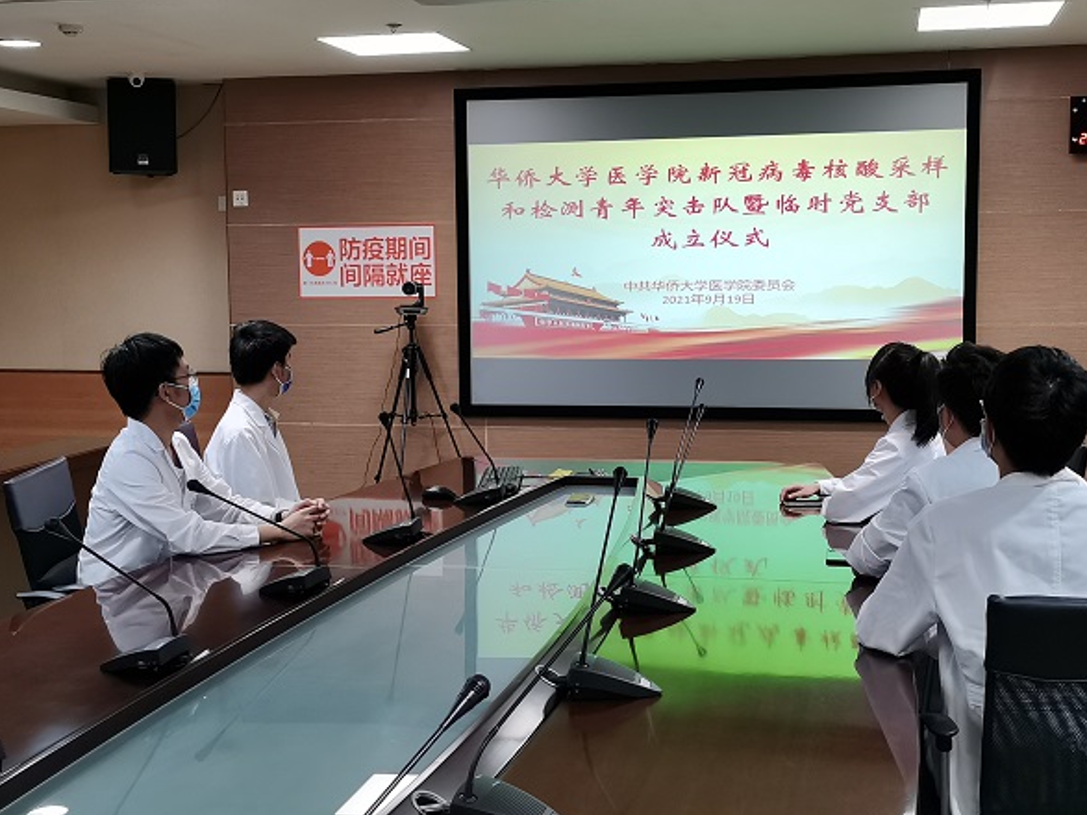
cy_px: 409
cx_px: 546
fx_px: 1476
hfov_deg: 40.4
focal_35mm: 47
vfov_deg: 30.9
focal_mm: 5.58
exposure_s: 1/100
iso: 160
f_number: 1.8
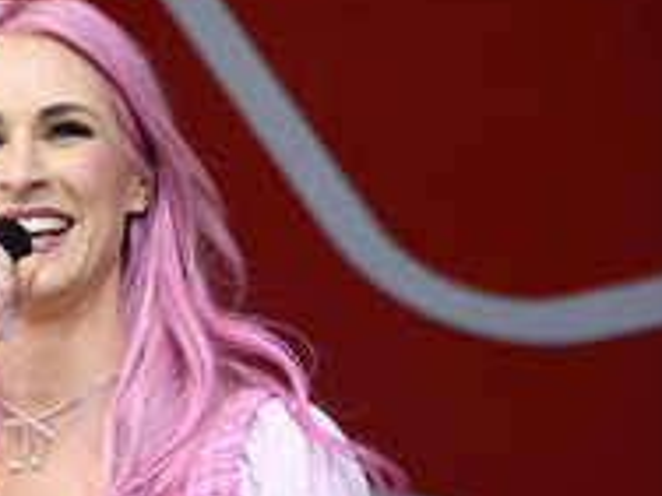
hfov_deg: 4.5
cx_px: 65
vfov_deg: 3.4
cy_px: 475
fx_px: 8376
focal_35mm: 438
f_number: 5.6
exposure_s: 1/250
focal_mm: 190
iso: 250
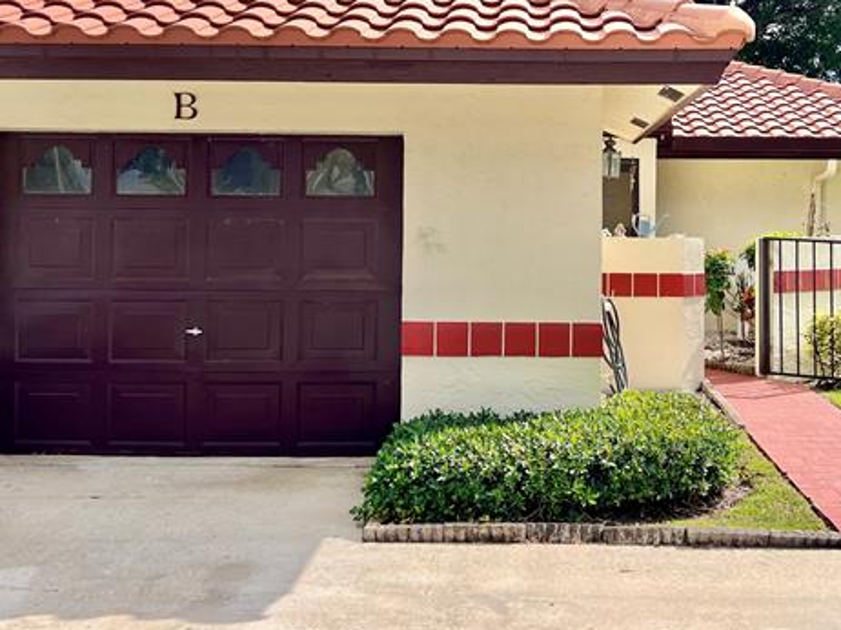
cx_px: 524
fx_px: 1093
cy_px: 207
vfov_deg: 31.9
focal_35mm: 45
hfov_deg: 41.8
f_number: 1.5
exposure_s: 1/4831
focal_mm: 5.7
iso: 50
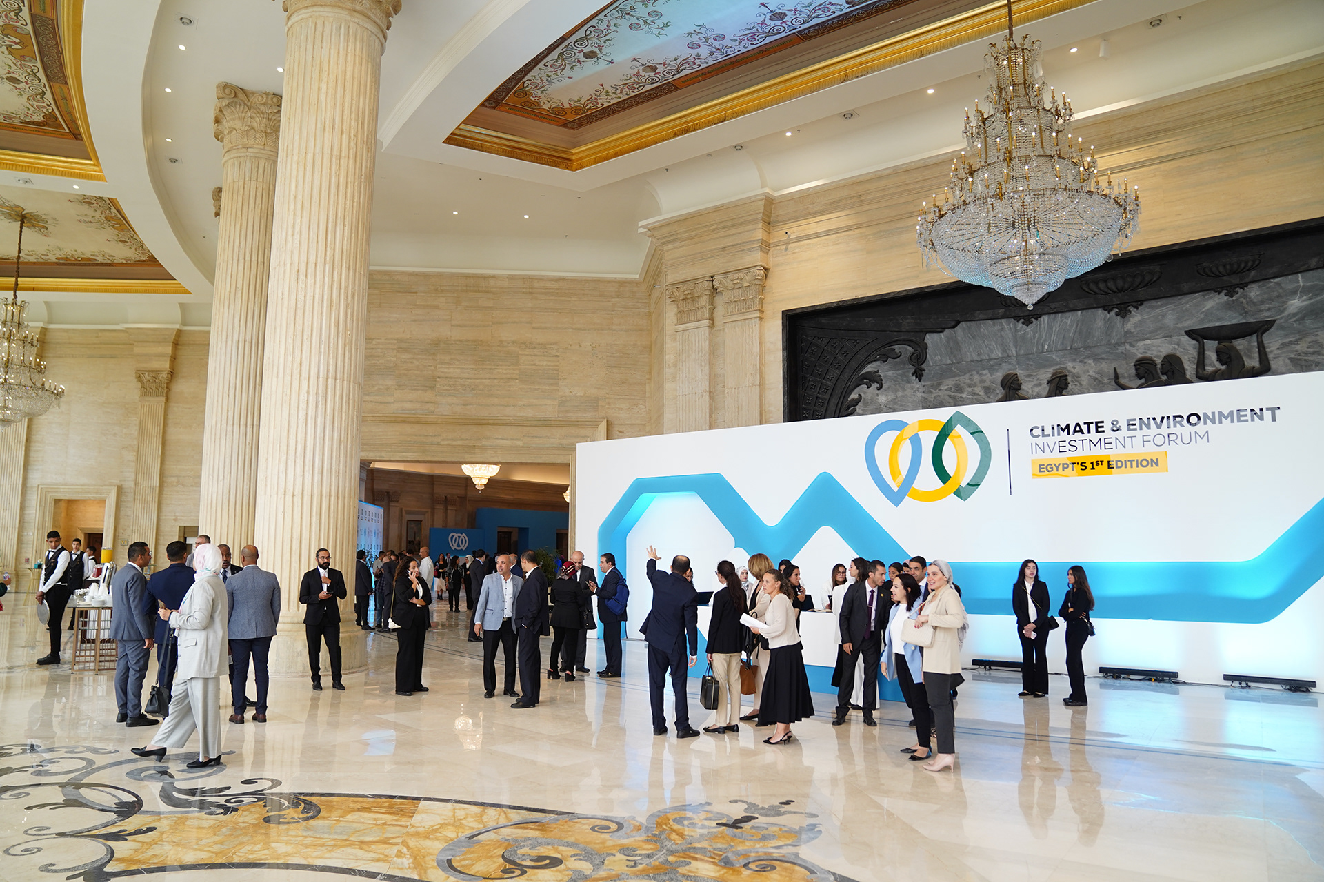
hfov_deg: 71.5
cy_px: 441
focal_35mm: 25
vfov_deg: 51.3
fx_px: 919
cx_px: 662
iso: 500
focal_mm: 25
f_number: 2.8
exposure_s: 1/160
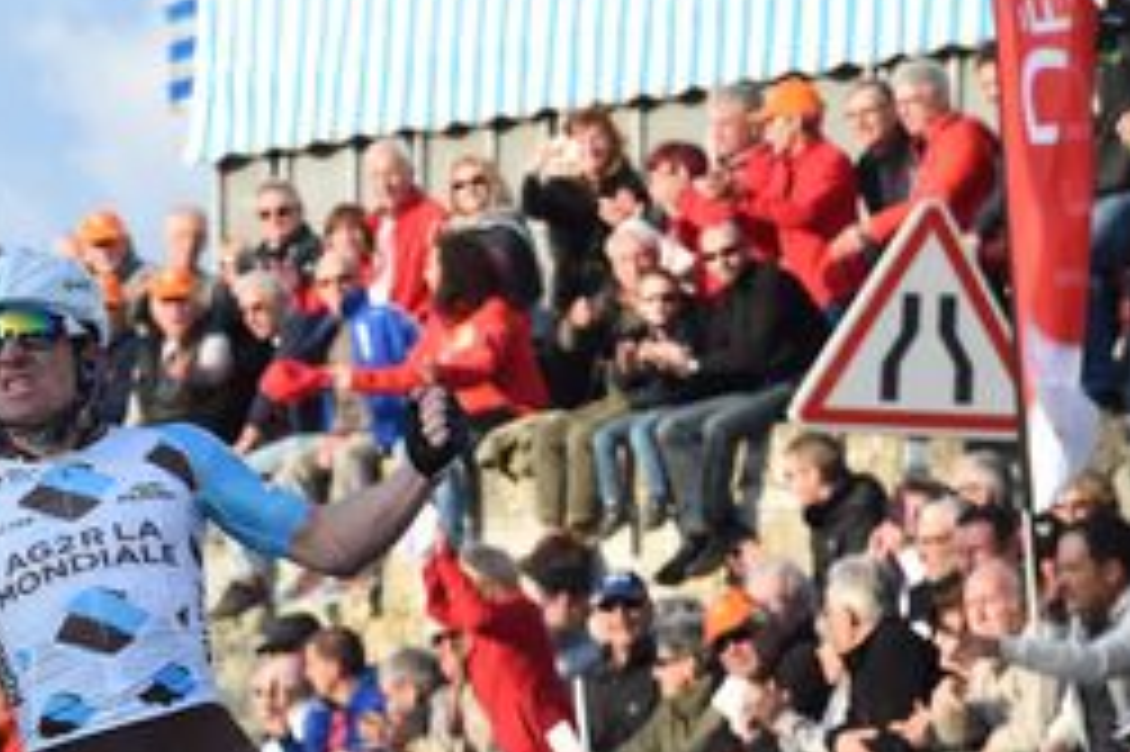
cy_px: 601
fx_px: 10132
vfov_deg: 4.2
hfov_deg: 6.4
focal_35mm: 323
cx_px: 122
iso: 2000
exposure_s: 1/1000
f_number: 11
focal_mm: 180
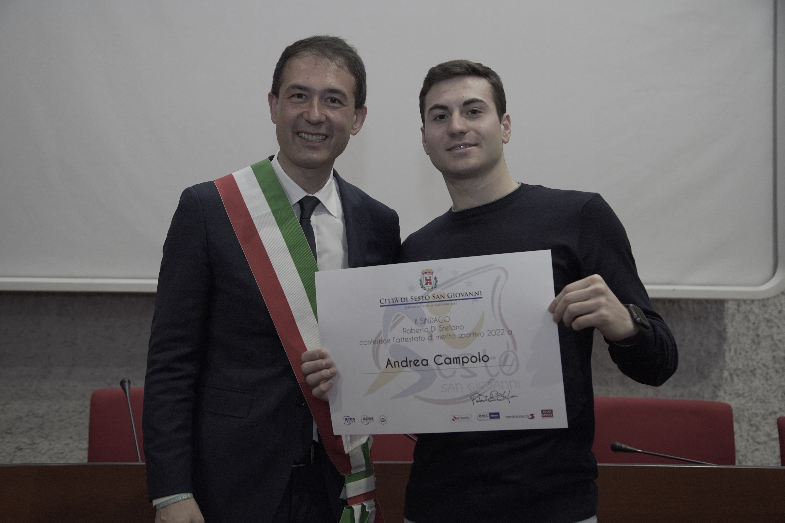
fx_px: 1025
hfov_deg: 41.9
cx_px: 392
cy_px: 262
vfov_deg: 28.6
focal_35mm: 47
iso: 3200
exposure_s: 1/60
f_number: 4
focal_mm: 47
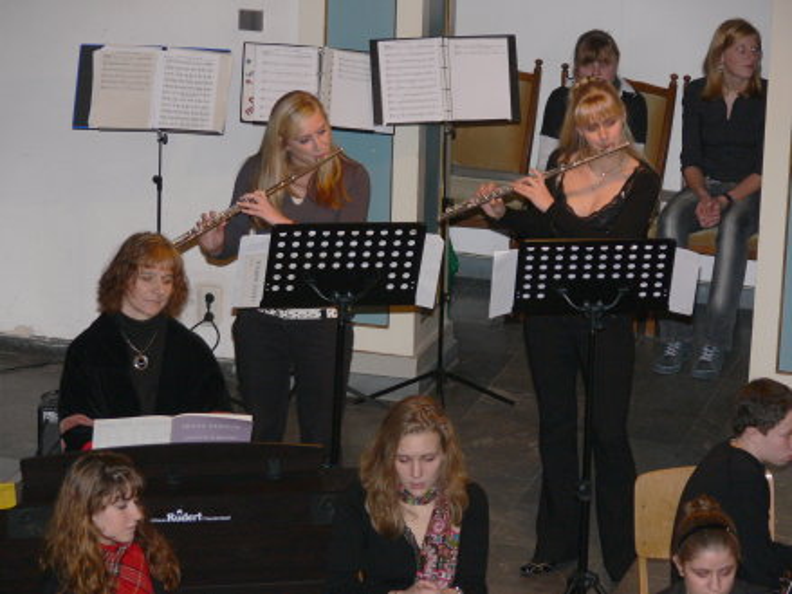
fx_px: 4323
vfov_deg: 7.9
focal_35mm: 189
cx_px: 396
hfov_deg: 10.5
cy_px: 297
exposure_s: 1/30
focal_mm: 39.9
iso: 100
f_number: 4
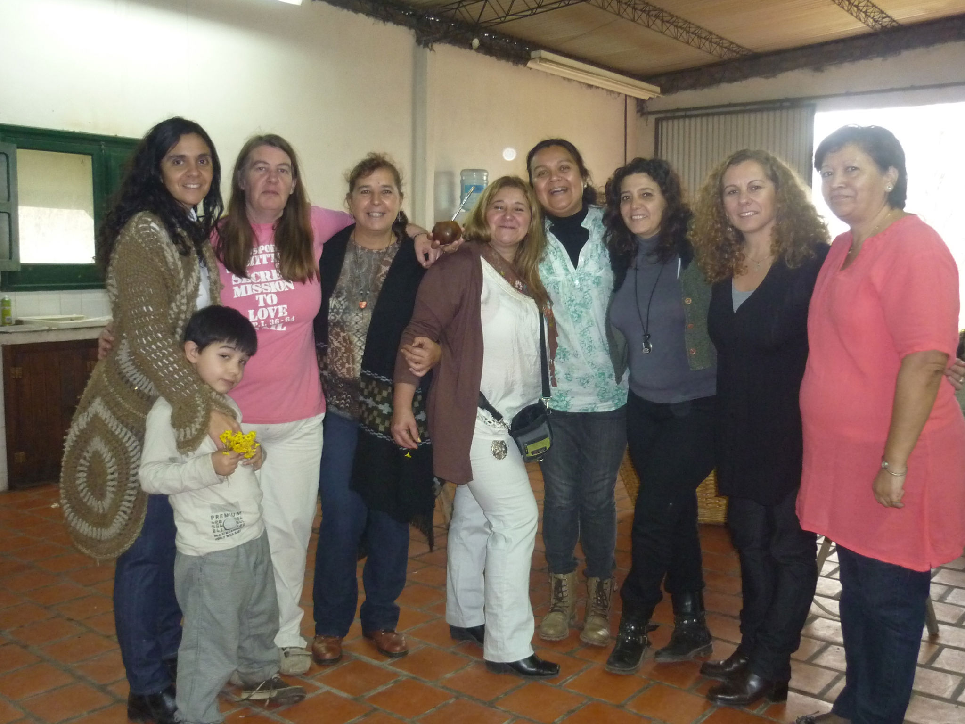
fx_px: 920
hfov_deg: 55.4
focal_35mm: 33
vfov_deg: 42.9
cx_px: 482
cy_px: 362
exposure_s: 1/30
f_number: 2.8
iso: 400
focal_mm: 5.5
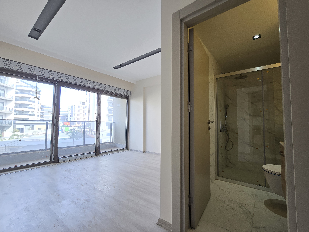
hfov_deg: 102.0
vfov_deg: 85.7
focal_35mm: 14
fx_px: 125
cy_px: 116
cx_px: 159
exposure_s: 1/100
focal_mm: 2.2
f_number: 2.2
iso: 80
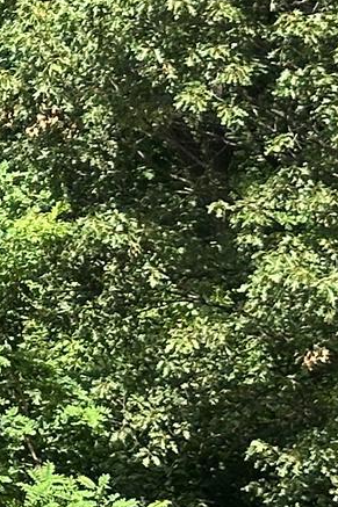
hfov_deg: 5.5
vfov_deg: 8.6
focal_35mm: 234
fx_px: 3298
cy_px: -285
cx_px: -729
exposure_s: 1/2304
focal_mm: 6.86
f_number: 1.78
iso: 64
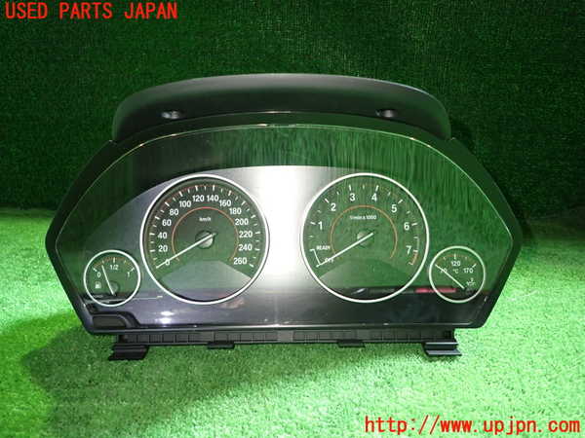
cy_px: 219
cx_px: 292
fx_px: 422
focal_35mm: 25
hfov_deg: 69.4
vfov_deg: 54.9
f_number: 2
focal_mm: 4.5
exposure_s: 1/30
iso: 640
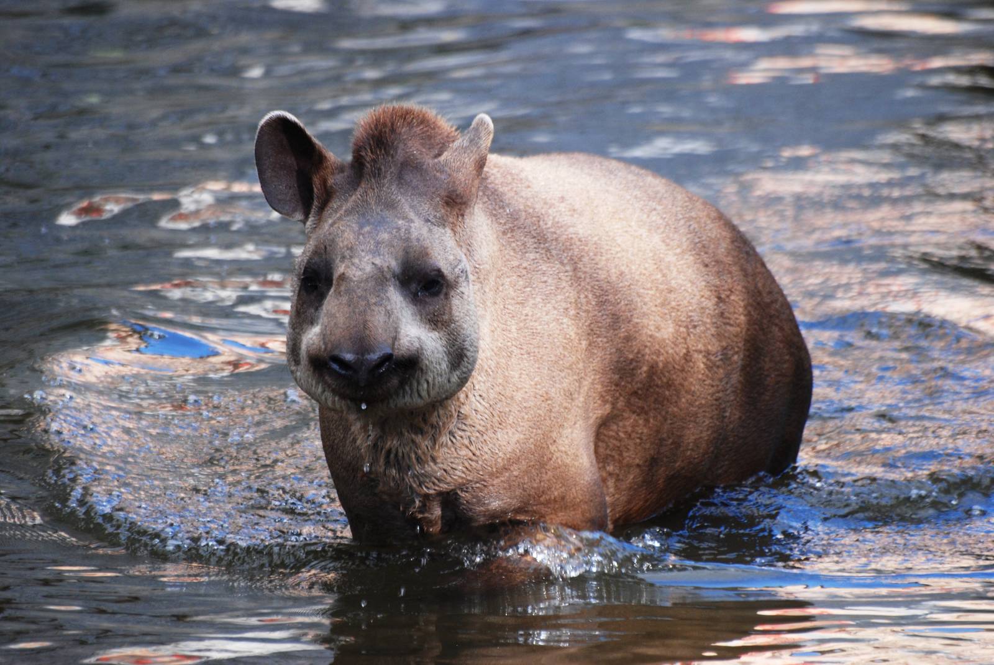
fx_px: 12440
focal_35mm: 450
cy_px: 332
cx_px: 497
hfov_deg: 4.6
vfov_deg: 3.1
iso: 400
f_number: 5.6
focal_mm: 300
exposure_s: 1/250
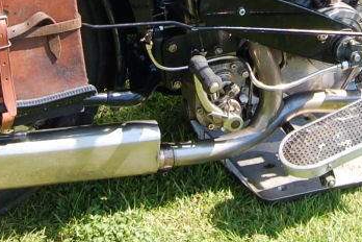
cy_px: -86
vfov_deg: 13.0
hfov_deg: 20.1
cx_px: 174
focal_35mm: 101
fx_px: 1020
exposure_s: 1/160
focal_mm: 23
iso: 200
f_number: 6.3
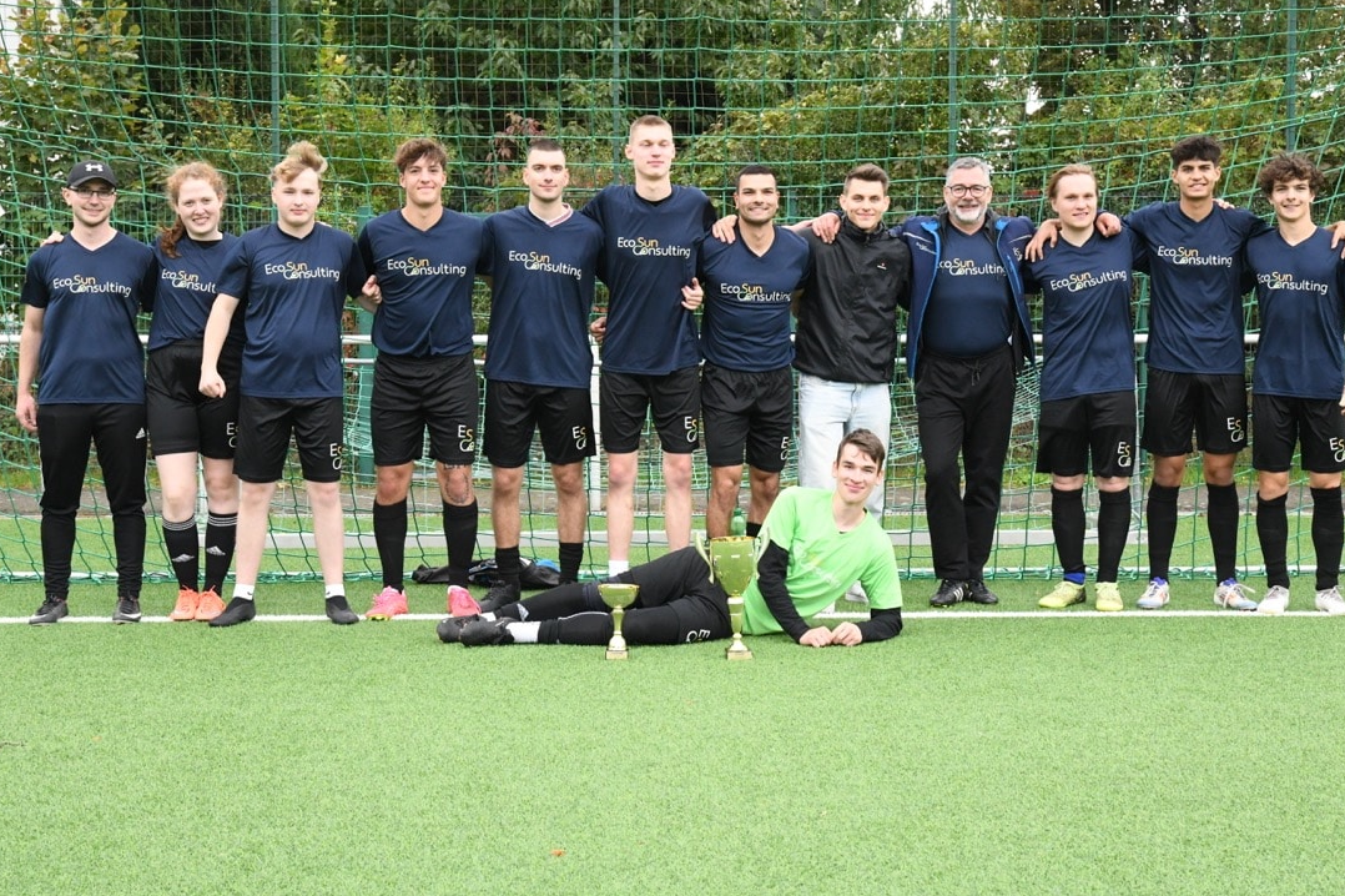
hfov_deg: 35.1
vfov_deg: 23.7
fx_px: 2129
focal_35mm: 57
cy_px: 370
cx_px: 701
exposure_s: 1/800
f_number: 10
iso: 6400
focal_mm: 48
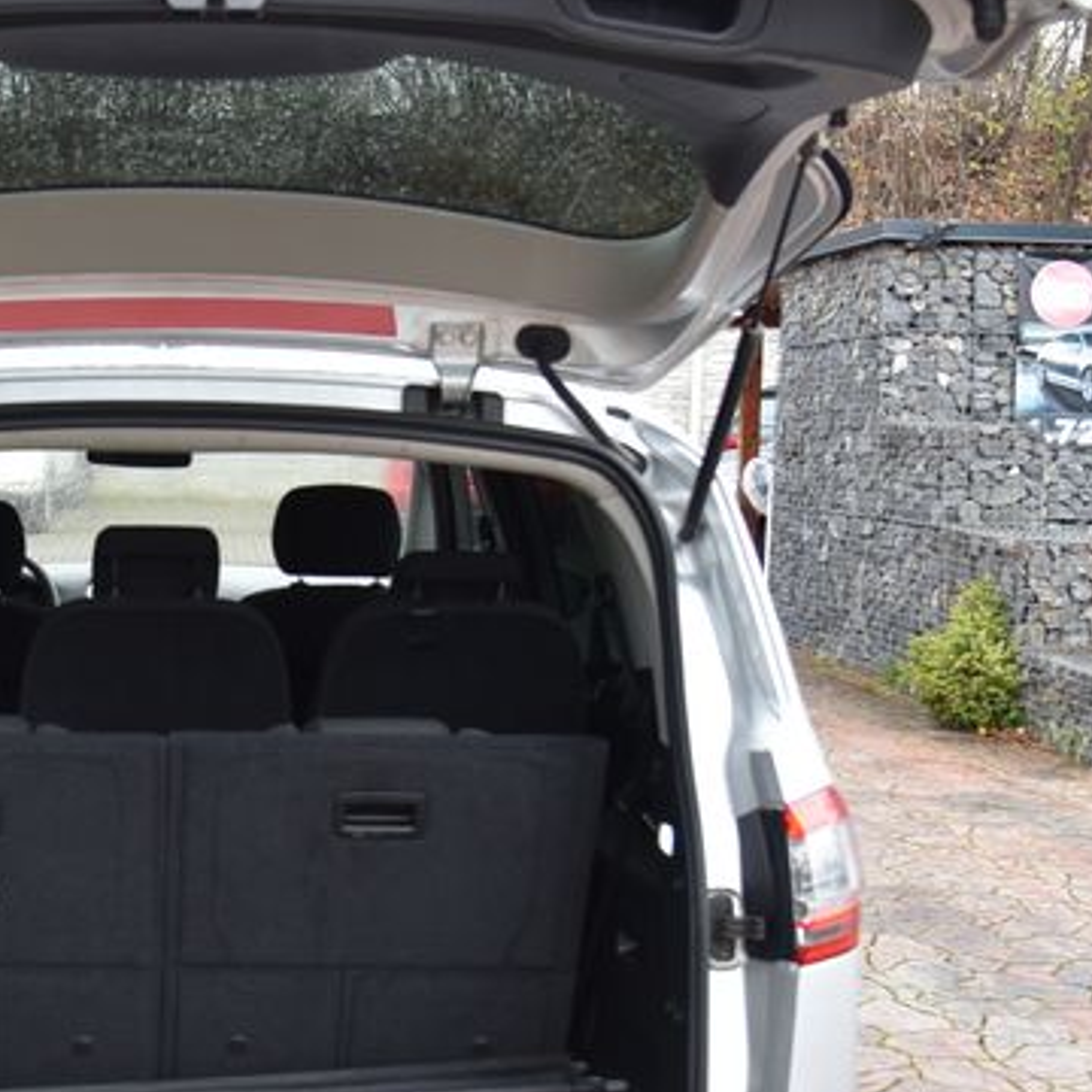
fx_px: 2070
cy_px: 673
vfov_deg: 29.5
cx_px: 85
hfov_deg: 28.3
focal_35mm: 58
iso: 500
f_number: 5
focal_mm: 24
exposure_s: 1/100
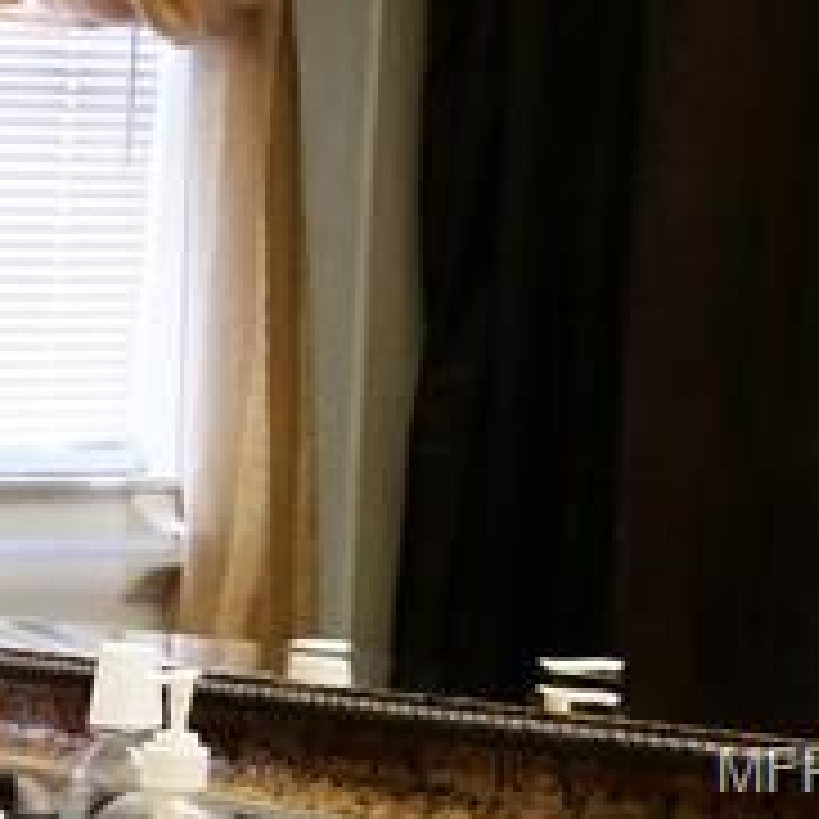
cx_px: -810
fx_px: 2489
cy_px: 774
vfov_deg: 18.3
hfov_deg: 15.2
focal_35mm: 93
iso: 1000
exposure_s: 1/60
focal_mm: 12
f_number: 3.5
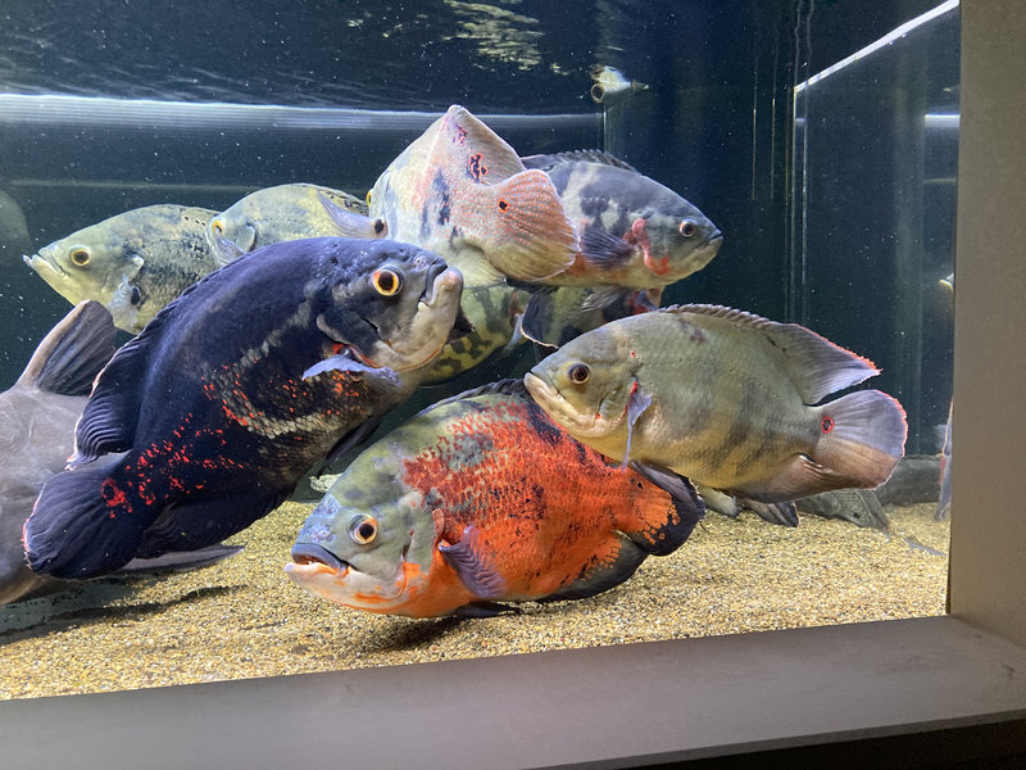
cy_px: 385
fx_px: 830
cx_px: 513
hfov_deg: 63.4
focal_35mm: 28
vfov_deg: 49.7
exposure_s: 1/41
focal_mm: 3.99
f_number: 1.8
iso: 320
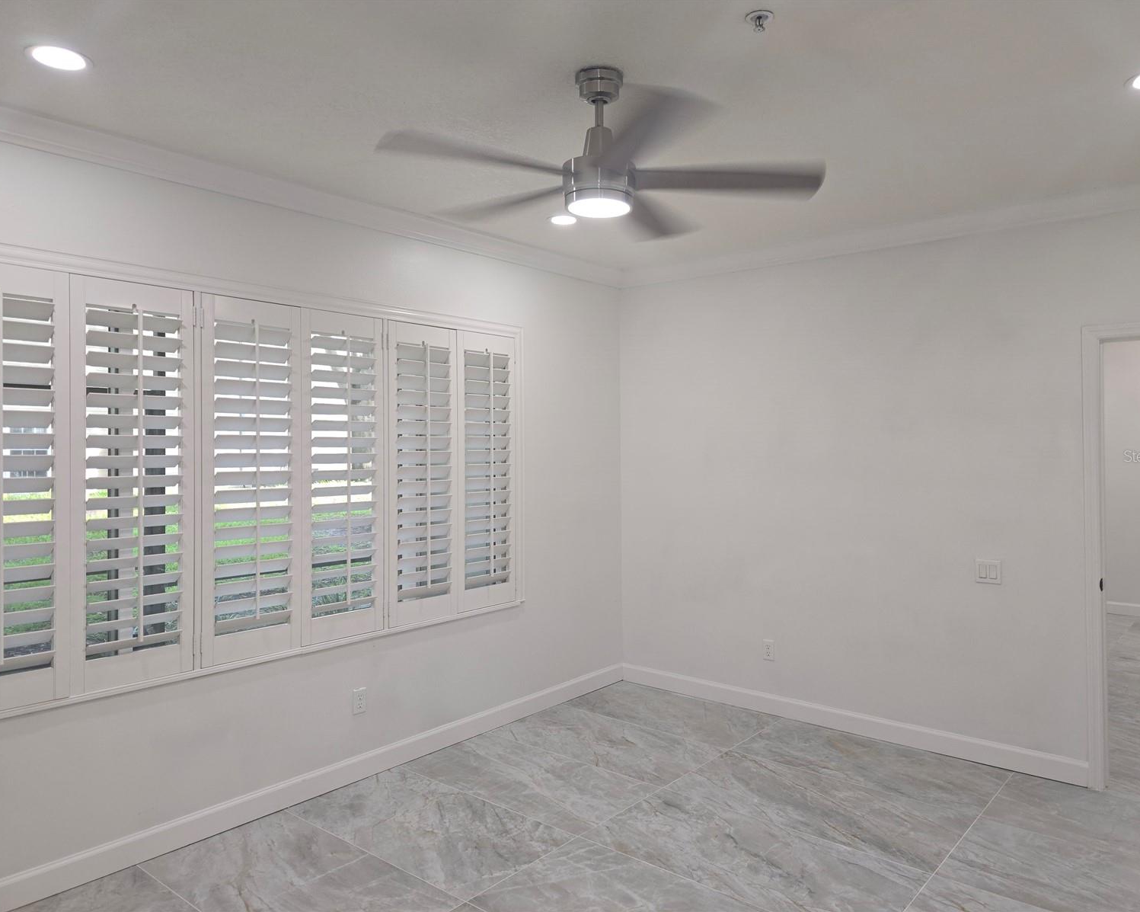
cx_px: 586
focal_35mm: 24
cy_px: 456
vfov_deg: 58.8
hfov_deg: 70.3
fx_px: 810
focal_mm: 6.3
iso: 64
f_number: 1.7
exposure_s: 1/60
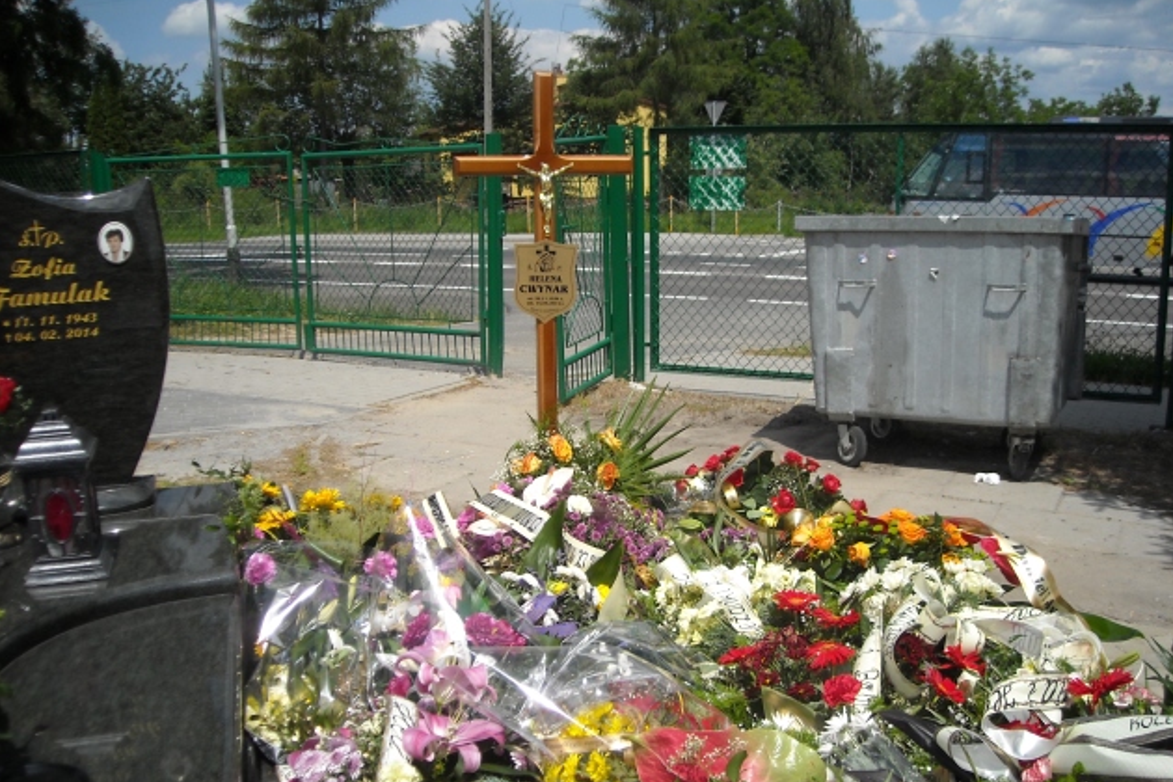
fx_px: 1205
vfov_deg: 35.9
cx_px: 594
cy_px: 430
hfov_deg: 51.9
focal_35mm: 37
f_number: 5.6
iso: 64
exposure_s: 1/458
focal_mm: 5.7
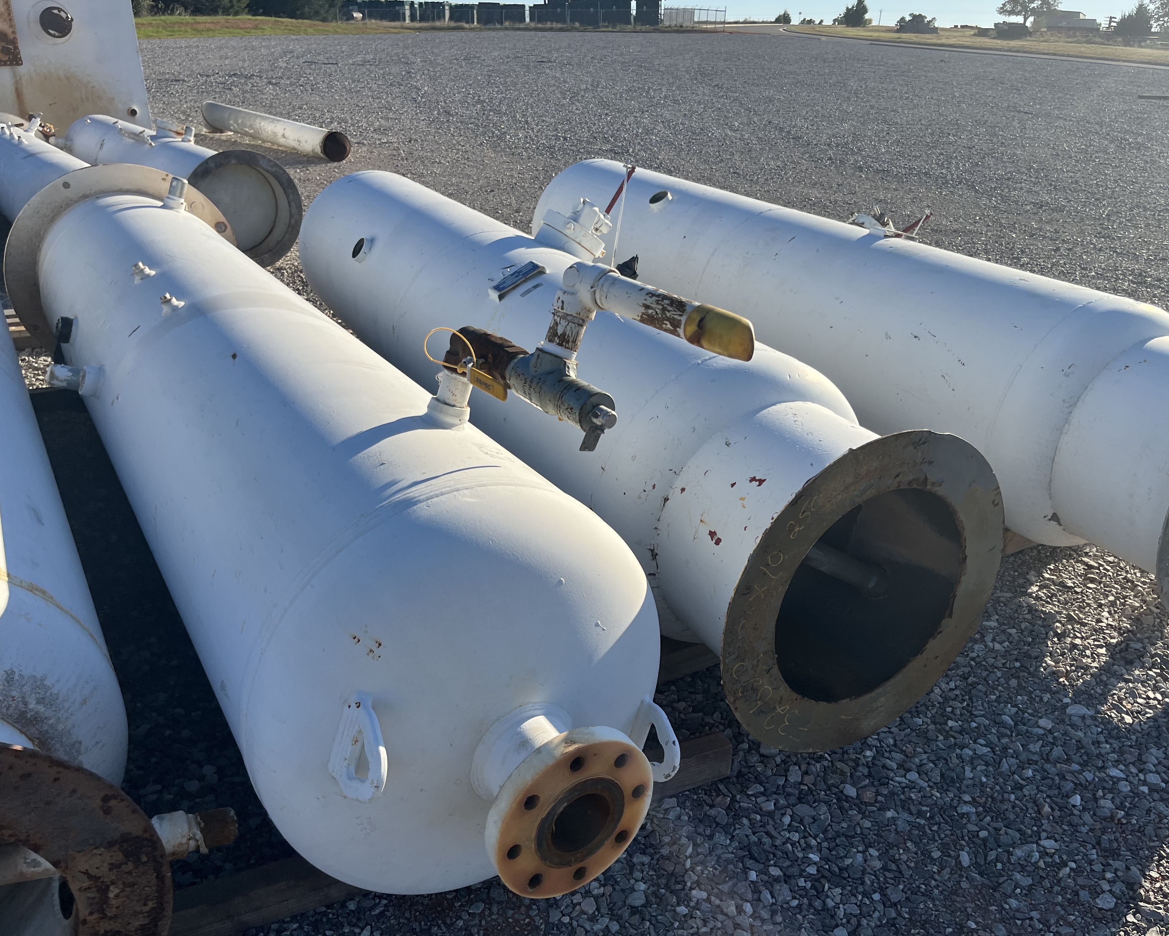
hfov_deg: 62.2
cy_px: 453
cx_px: 620
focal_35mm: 28
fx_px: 969
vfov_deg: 51.5
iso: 50
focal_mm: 5.1
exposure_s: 1/2755
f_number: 1.6
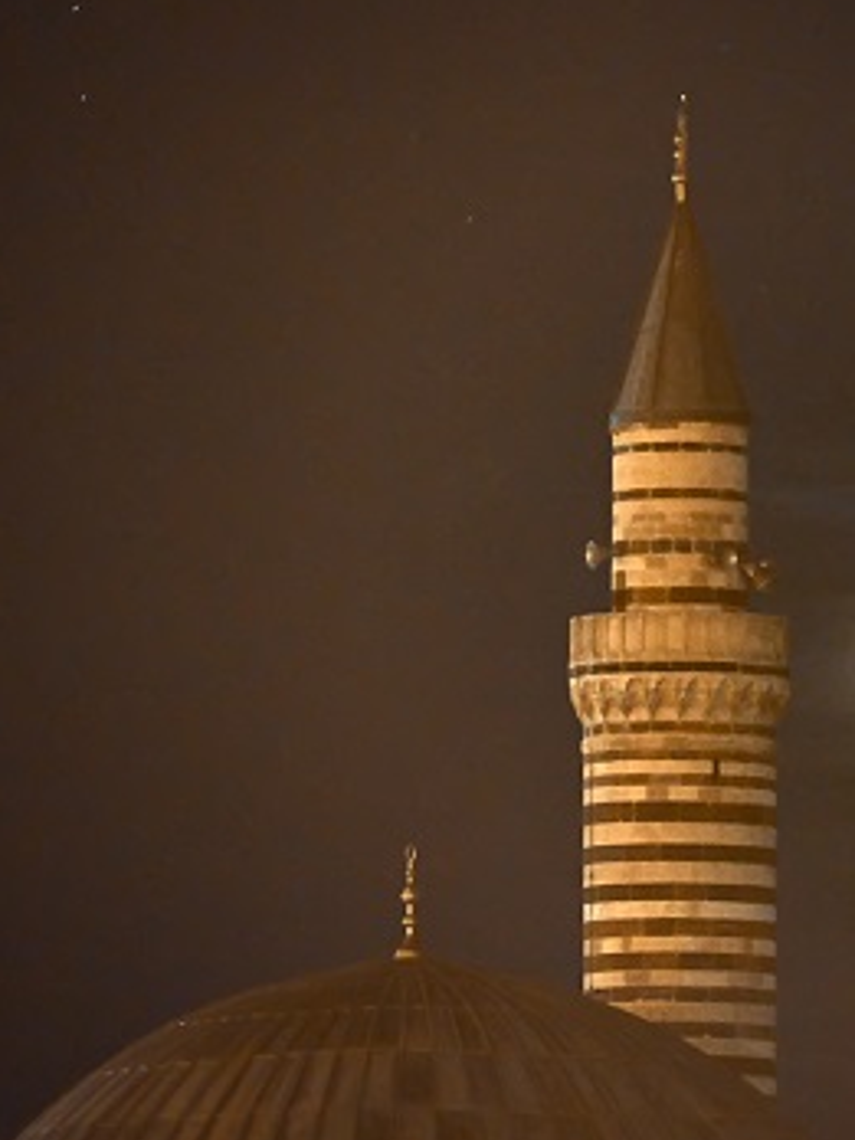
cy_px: 537
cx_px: 763
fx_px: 14721
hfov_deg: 3.3
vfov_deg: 4.4
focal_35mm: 447
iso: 6400
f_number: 5
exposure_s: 1
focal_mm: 270
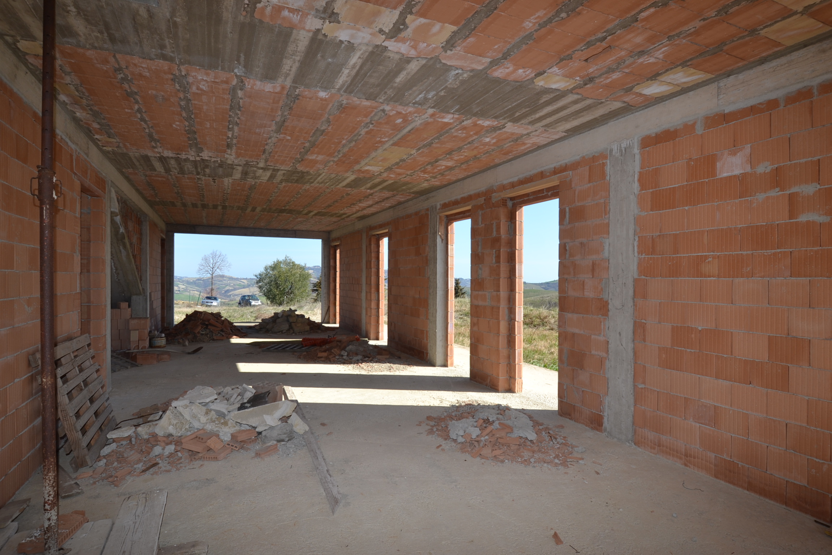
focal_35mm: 18
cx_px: 416
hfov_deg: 90.0
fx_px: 416
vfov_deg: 67.4
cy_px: 278
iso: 100
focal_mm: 12
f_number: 7.1
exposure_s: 1/200
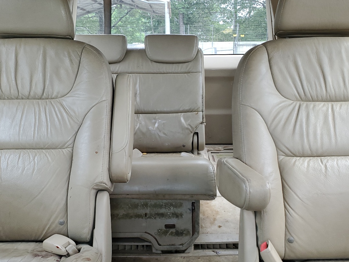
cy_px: 133
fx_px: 383
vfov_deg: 37.7
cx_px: 178
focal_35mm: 38
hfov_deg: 49.0
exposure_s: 1/60.2
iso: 69
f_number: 1.5
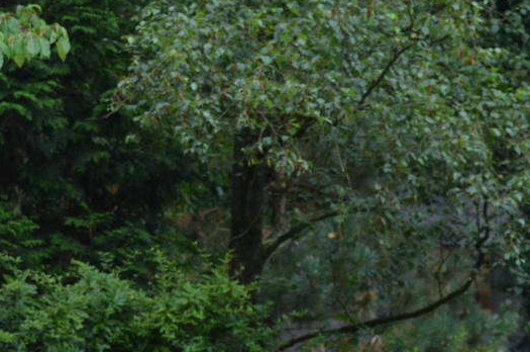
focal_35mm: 320
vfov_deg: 4.3
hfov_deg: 6.4
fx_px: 4702
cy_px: 500
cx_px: 348
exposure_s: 1/500
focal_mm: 70
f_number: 4.5
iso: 900
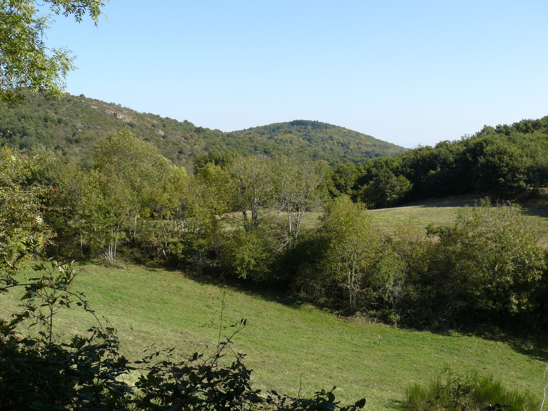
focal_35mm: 36
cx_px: 274
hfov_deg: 51.4
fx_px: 570
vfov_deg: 39.7
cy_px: 206
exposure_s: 1/250
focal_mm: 6
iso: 100
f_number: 5.6
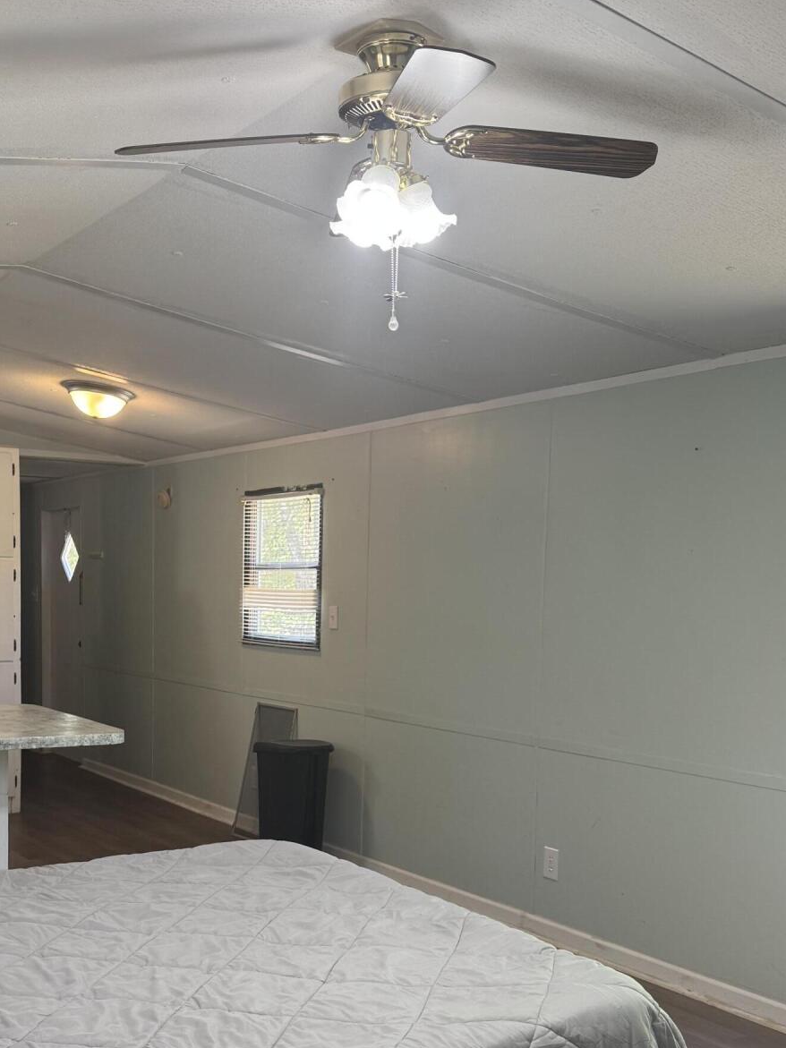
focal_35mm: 41
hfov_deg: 34.9
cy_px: 699
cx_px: 284
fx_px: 1242
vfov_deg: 45.1
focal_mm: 6.76
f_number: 1.78
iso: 125
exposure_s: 1/120
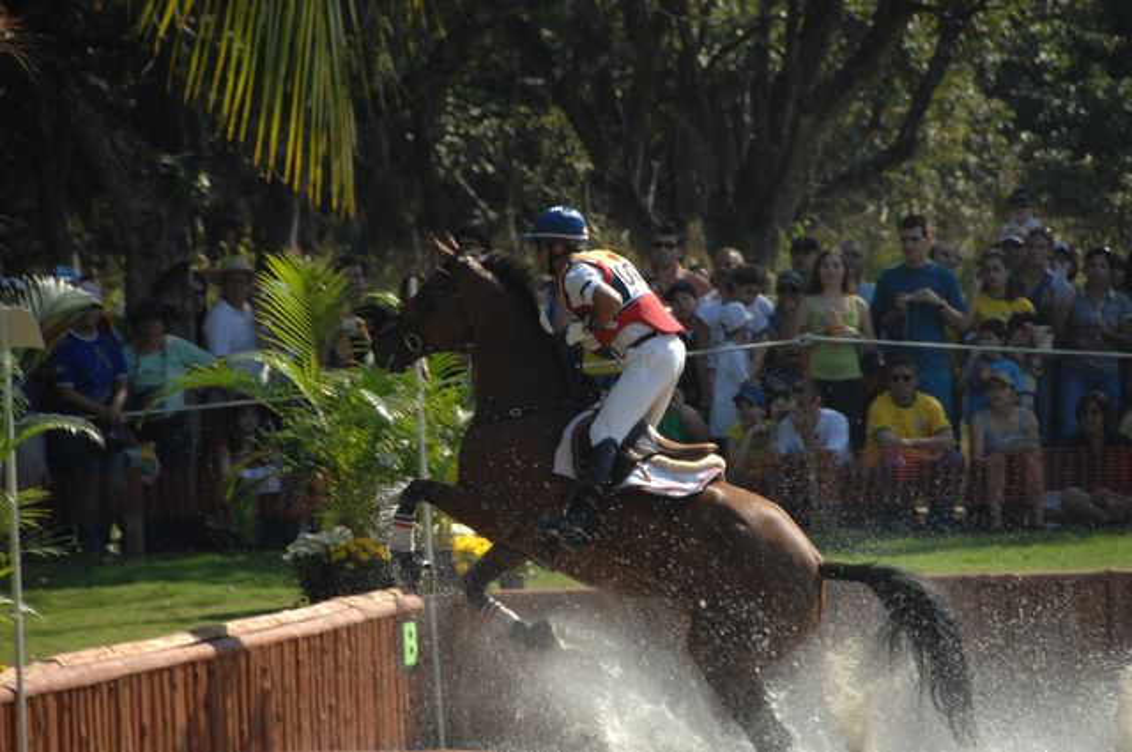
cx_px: 566
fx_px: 8008
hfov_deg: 8.1
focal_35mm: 255
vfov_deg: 5.4
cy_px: 376
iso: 200
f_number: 5.6
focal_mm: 170
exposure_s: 1/500
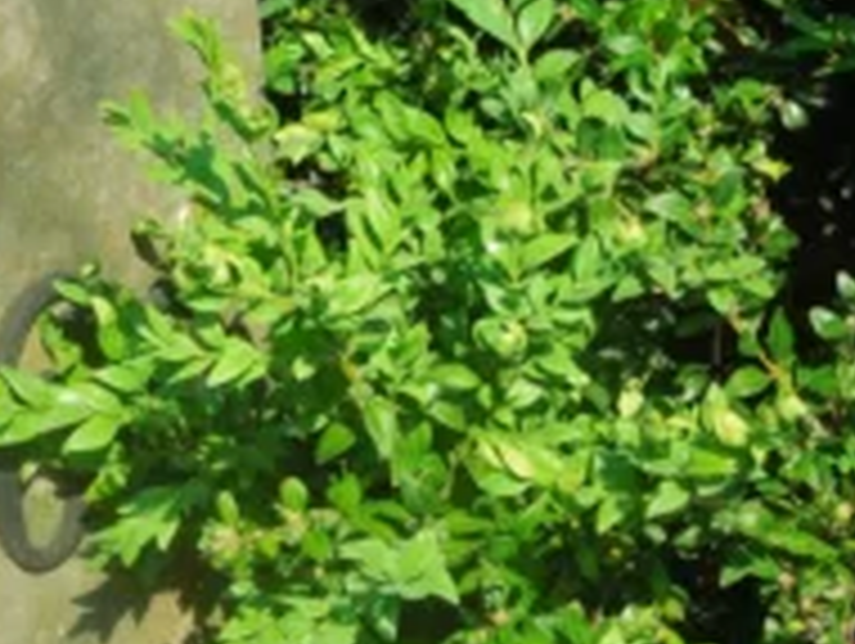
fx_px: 3289
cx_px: -56
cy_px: 522
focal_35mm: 133
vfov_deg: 11.1
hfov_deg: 14.5
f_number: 8.4
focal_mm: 9.8
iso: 400
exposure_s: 1/400
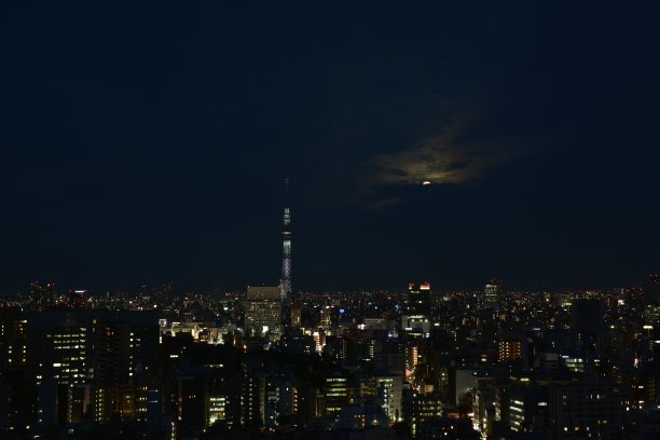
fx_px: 1045
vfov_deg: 23.8
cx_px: 330
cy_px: 220
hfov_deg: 35.1
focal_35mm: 57
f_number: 10
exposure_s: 3
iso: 100
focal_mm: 38
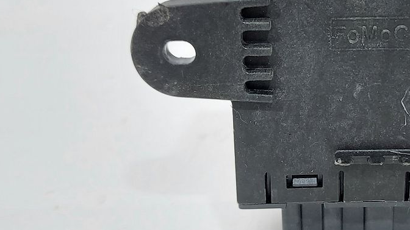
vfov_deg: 22.2
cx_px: 330
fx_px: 587
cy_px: 98
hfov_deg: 37.1
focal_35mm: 54
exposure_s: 1/50
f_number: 1.8
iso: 125
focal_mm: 5.23
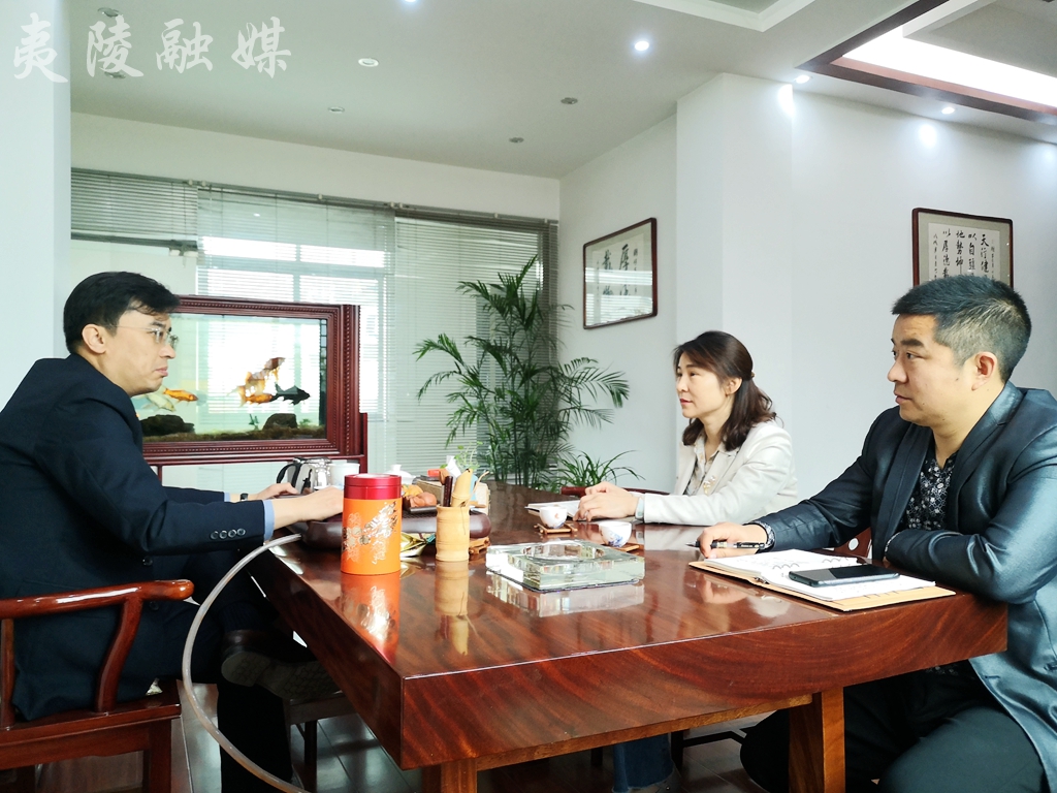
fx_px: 794
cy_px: 396
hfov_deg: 67.3
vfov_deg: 53.1
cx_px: 528
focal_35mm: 26
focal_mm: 4.75
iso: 200
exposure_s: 1/50
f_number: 1.8
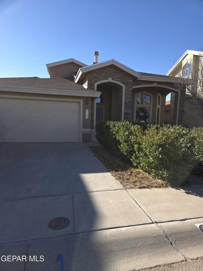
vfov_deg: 73.9
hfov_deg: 58.9
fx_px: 180
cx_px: 102
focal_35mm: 23
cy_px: 136
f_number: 1.8
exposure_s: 1/1324
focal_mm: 5.4
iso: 50
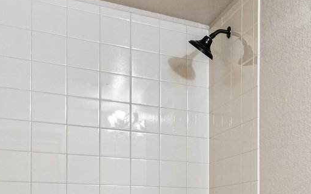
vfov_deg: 21.6
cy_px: 211
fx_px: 483
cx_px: 361
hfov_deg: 30.9
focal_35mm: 57
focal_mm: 14
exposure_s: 1/5
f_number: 10
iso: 400
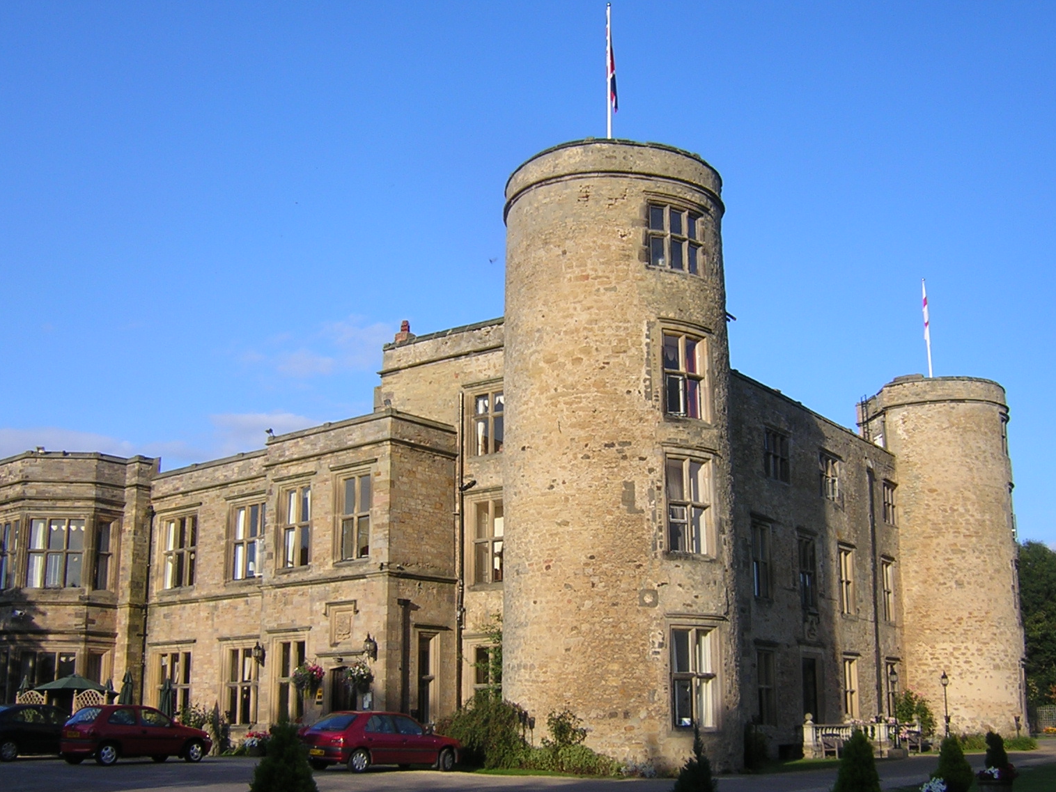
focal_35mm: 38
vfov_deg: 37.7
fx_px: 1159
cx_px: 540
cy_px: 413
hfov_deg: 49.0
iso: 100
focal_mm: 4.7
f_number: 5.2
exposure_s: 1/222
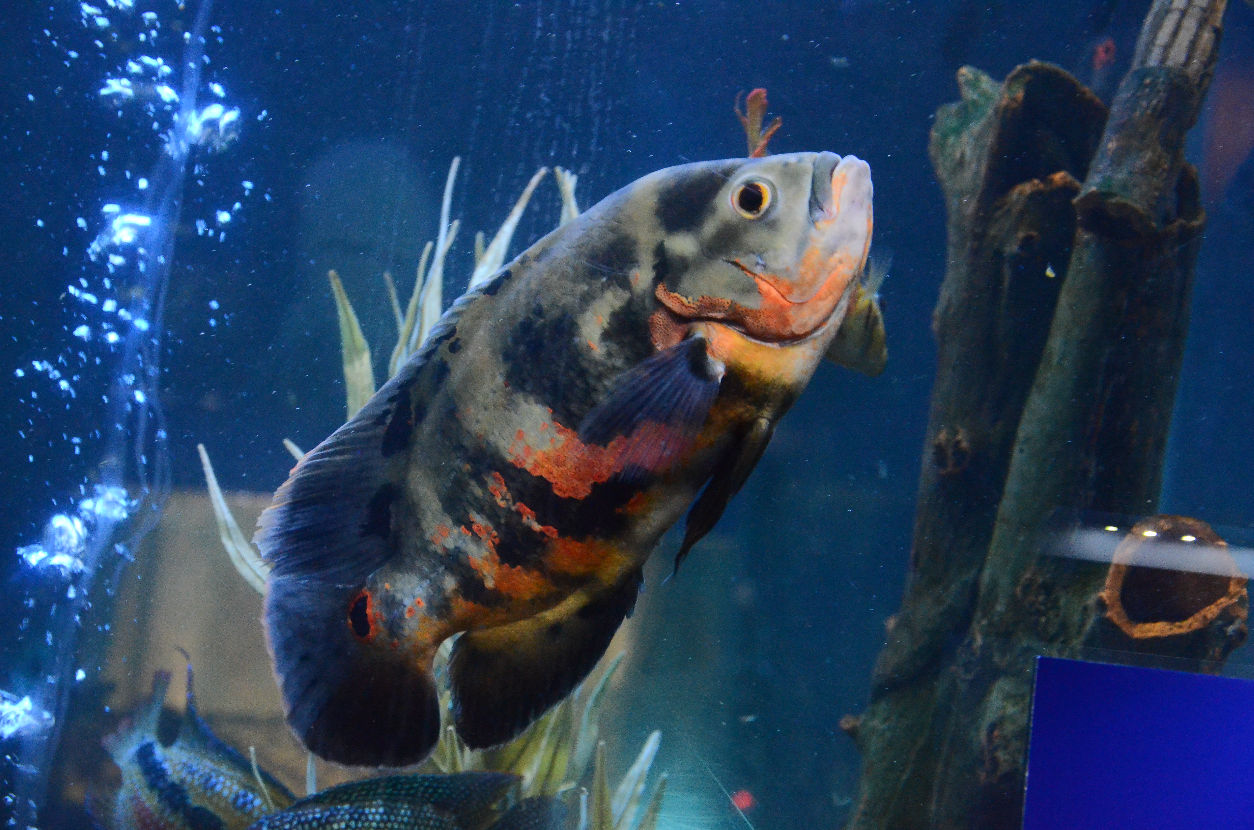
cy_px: 415
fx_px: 2503
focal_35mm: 72
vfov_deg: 18.8
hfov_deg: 28.1
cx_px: 627
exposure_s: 1/125
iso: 5000
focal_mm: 48
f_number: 4.8
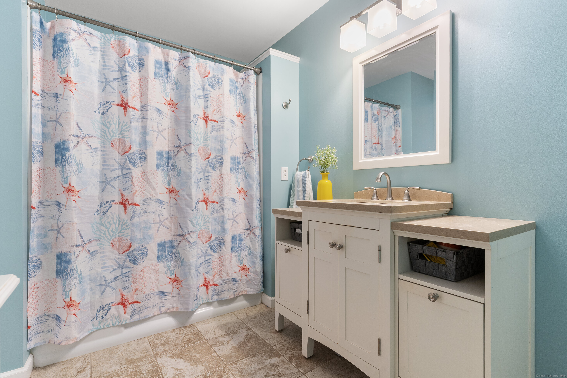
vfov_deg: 70.4
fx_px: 268
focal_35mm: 17
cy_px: 189
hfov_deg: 93.3
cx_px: 284
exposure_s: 1/4
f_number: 8
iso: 320
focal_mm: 17
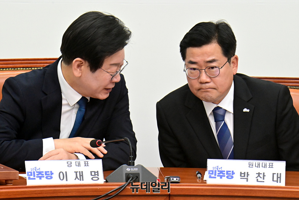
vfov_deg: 6.2
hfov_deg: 9.4
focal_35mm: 220
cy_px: 100
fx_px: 1827
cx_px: 150
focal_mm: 220
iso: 6400
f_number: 9
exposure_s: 1/250
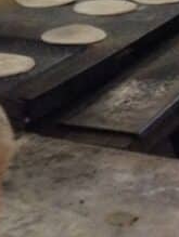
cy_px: -108
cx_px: 130
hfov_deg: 9.7
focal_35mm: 154
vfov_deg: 12.3
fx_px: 1059
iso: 400
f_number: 2.4
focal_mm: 4.12
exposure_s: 1/15
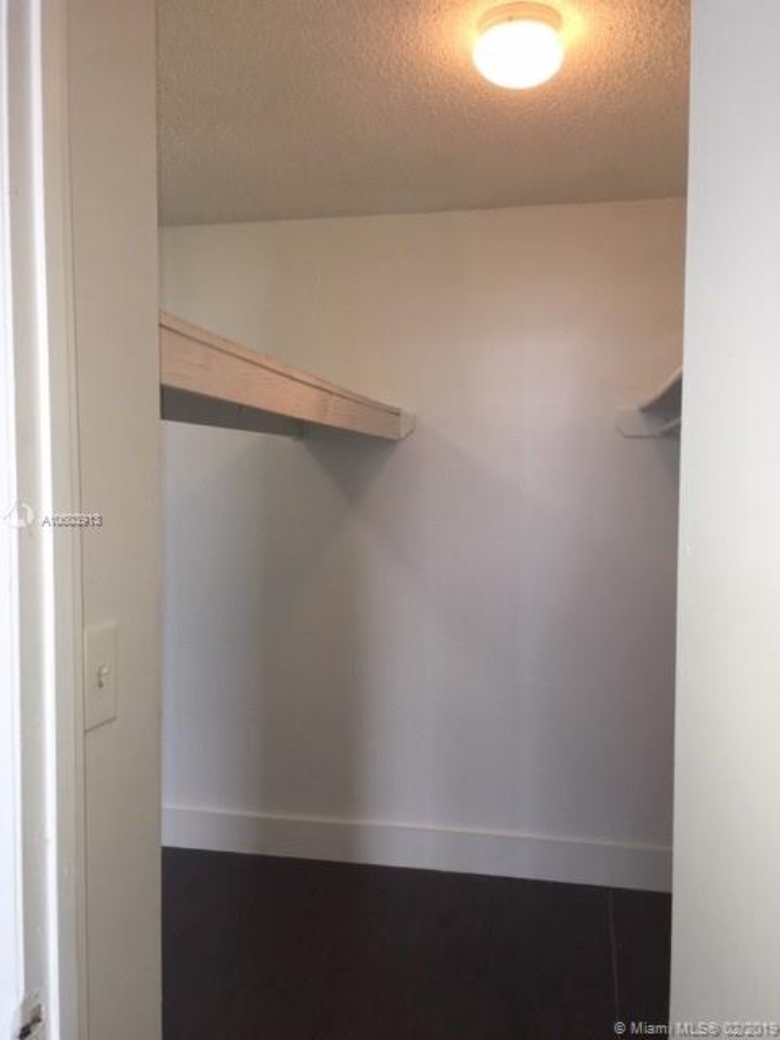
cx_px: 390
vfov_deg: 61.7
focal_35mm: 29
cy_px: 520
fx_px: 871
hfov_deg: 48.2
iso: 40
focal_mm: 4.15
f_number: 2.2
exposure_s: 1/30
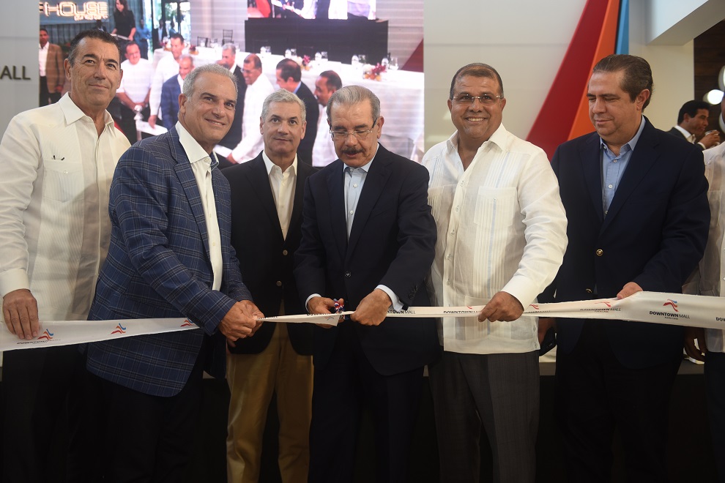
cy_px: 242
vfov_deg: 35.1
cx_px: 362
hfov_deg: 50.7
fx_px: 765
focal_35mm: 38
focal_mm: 38
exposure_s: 1/200
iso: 400
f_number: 2.8
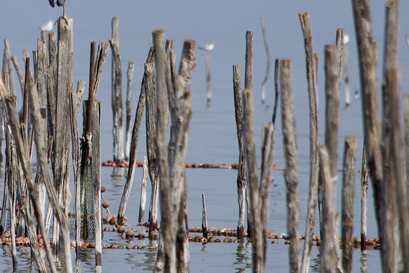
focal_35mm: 1080
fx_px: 12271
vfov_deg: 1.3
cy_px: -2
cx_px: -8
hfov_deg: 1.9
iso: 200
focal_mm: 300
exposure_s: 1/800
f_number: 7.1
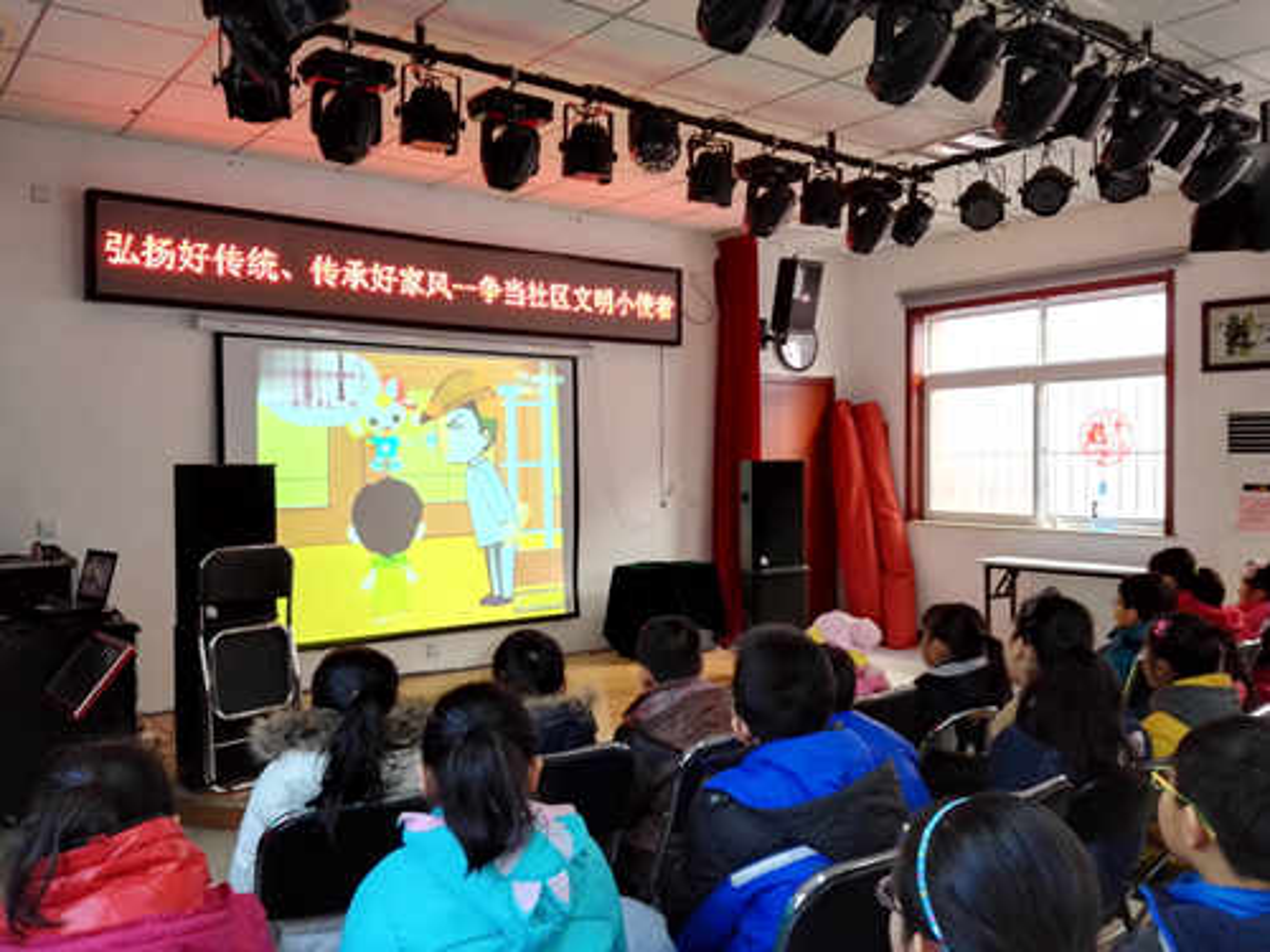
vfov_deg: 48.2
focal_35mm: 29
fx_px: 1064
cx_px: 635
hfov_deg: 61.7
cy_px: 476
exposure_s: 1/33.3
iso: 320
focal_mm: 3.8
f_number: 2
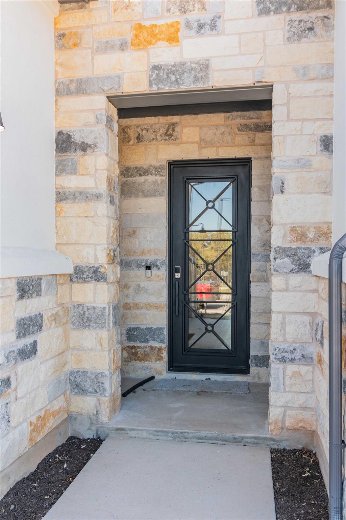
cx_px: 173
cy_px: 260
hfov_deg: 43.6
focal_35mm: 30
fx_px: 432
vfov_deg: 61.9
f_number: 5.6
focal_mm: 20
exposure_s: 1/250
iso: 360
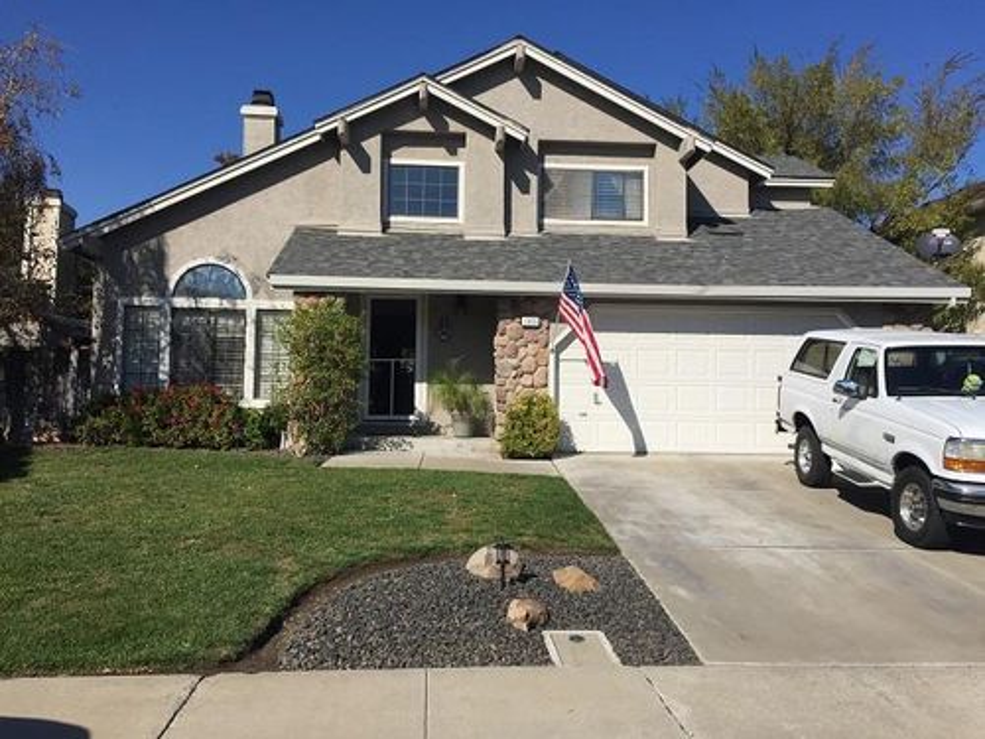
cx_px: 492
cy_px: 370
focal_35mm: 29
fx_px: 825
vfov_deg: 48.2
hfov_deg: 61.7
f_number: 2.2
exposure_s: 1/3968
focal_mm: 4.15
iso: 32
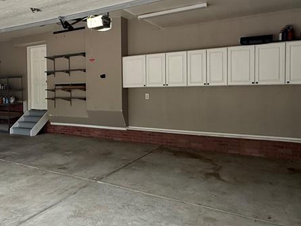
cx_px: 77
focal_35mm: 32
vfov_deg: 44.1
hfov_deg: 54.3
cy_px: 98
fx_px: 278
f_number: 2.2
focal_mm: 2.22
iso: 160
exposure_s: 1/99
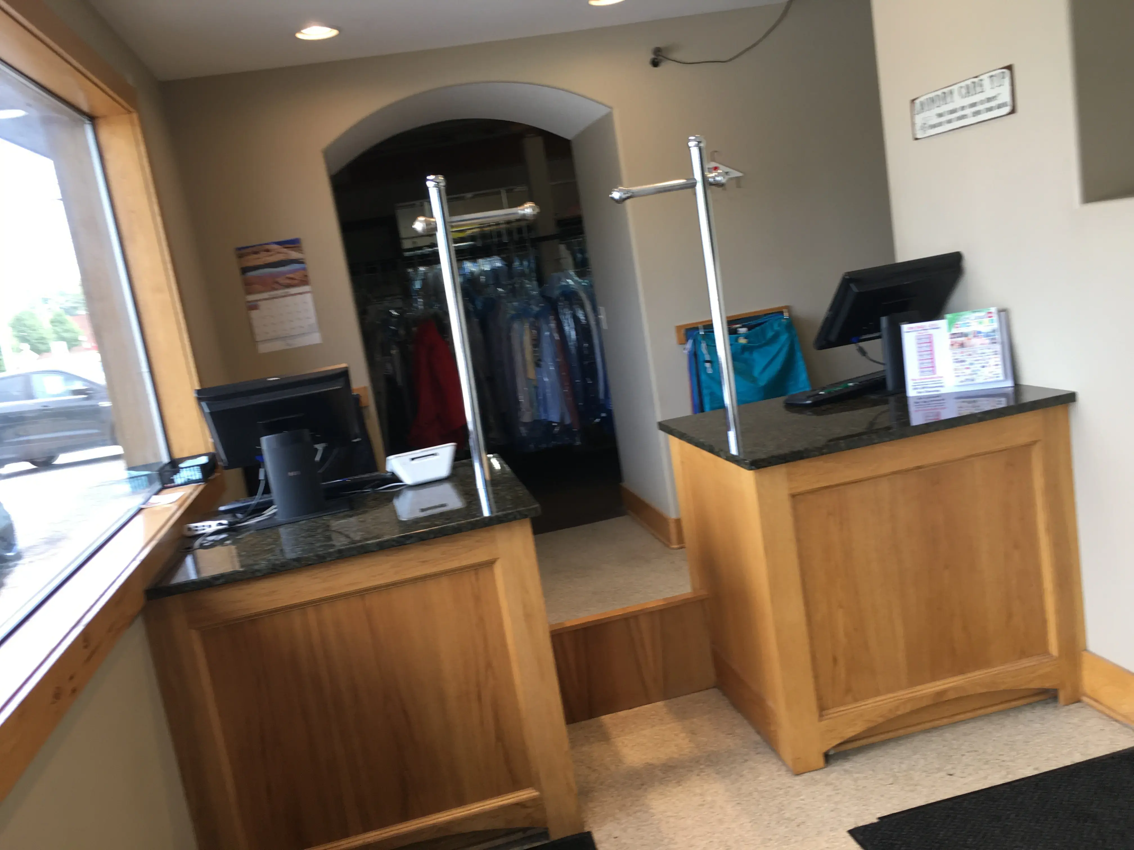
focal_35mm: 29
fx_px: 950
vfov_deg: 48.2
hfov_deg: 61.7
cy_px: 425
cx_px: 567
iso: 32
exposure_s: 1/60
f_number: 2.2
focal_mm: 4.15
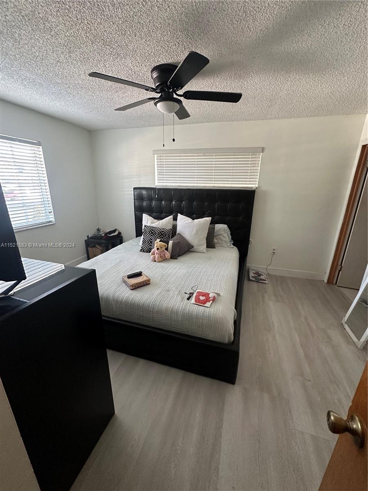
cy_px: 246
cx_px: 184
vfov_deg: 102.1
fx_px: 198
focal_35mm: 14
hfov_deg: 85.7
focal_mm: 2.22
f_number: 2.2
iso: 320
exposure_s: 1/80
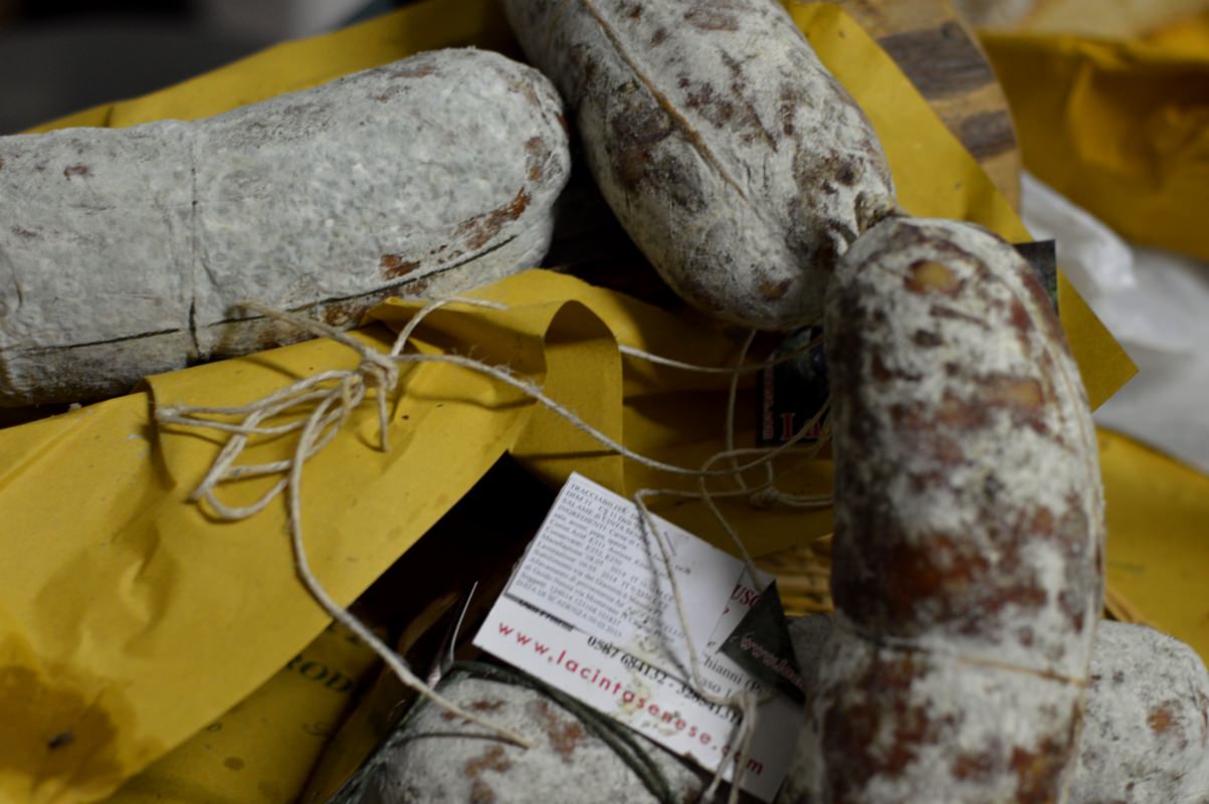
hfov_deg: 27.0
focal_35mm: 75
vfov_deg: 18.2
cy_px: 402
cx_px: 604
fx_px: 2517
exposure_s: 1/50
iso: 400
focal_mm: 50
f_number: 2.5
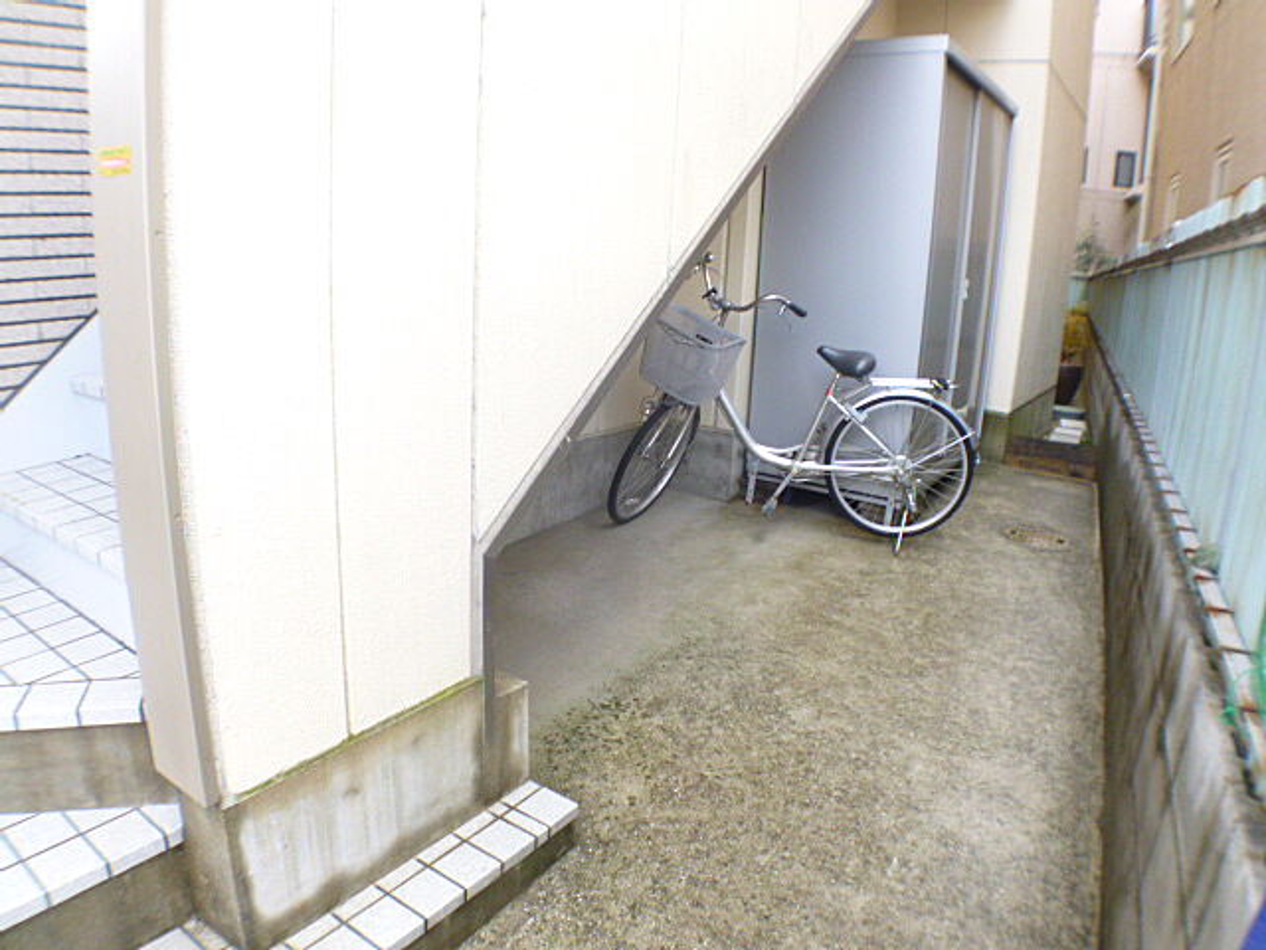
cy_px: 475
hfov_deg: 51.4
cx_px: 633
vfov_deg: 39.7
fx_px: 1317
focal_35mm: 36
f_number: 3.1
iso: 250
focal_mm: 6.4
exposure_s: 1/60
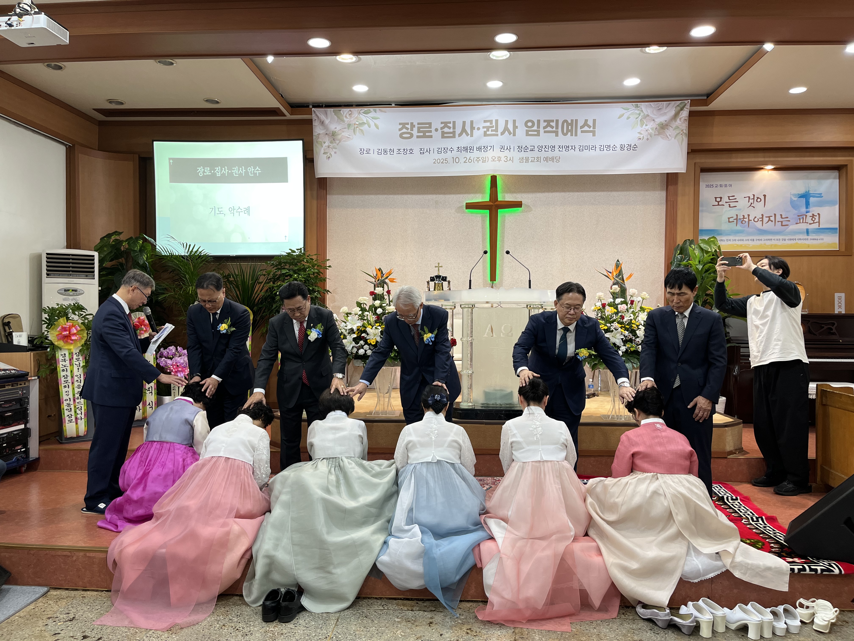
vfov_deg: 53.1
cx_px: 427
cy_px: 320
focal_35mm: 26
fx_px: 641
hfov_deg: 67.3
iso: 80
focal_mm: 5.1
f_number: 1.6
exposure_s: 1/60
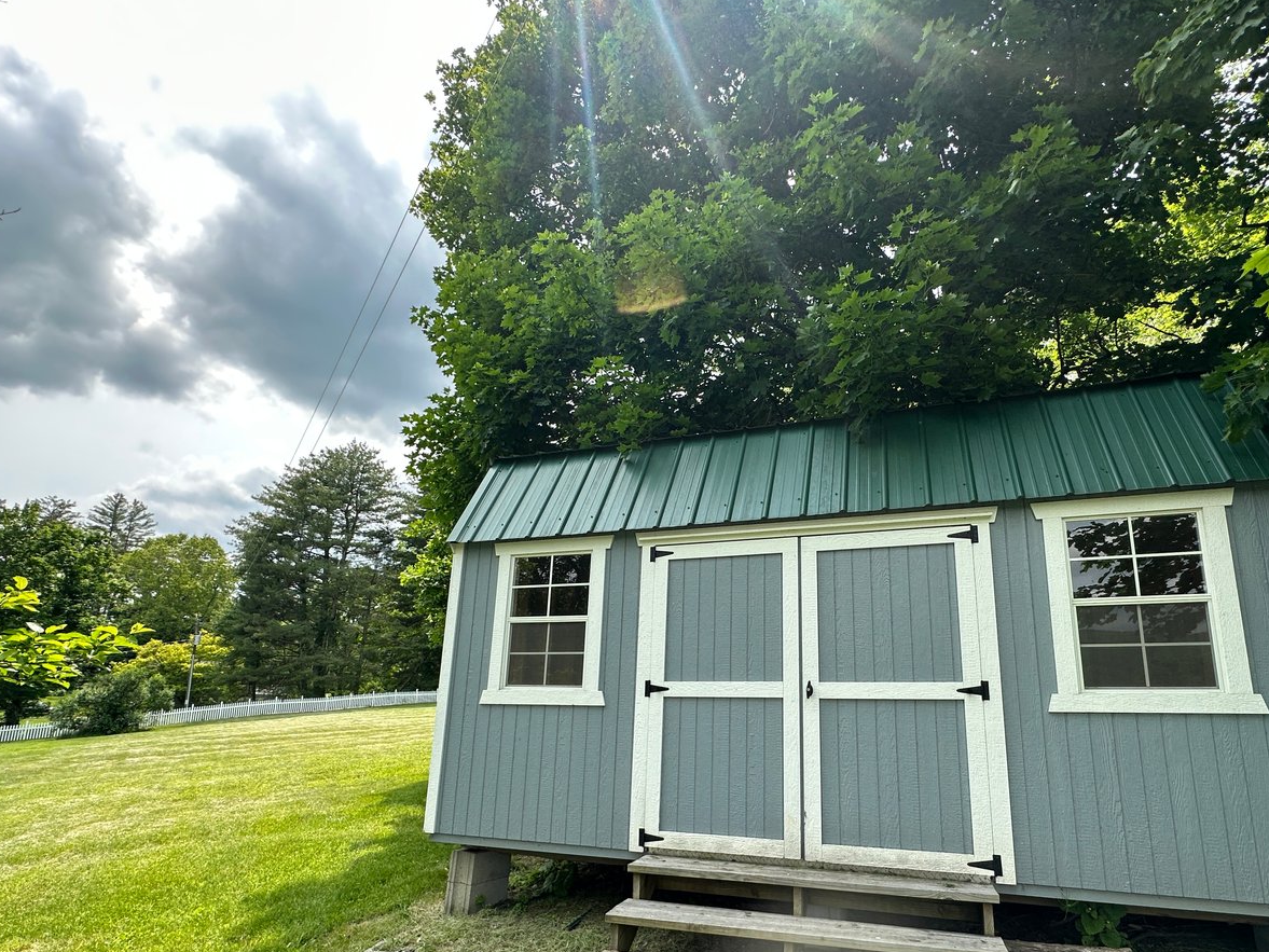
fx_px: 660
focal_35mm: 18
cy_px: 585
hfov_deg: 87.5
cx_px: 699
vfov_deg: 70.6
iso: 50
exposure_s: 1/703
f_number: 2.2
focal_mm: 2.22
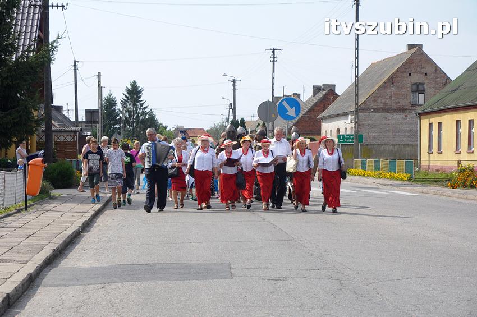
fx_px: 1390
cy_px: 158
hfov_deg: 19.5
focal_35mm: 105
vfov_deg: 13.0
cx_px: 238
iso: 640
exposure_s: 1/1250
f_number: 9
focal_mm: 70
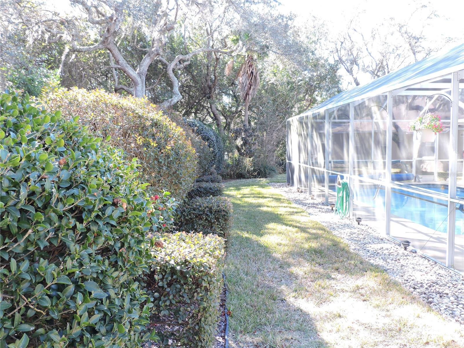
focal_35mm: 33
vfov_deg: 42.9
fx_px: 442
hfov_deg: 55.4
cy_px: 174
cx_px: 232
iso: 100
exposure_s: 1/50
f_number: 3.2
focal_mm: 5.9
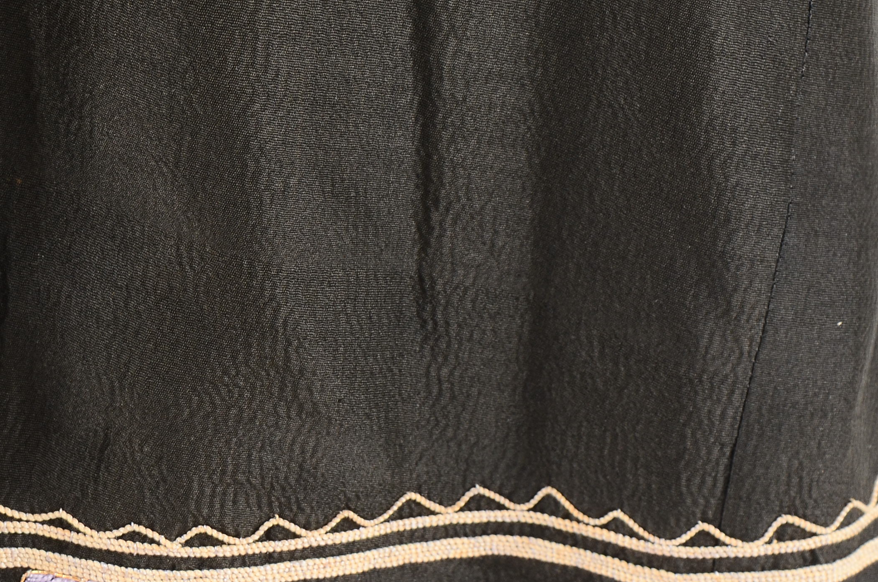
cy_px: 376
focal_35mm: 127
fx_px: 3091
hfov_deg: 16.1
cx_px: 224
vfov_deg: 10.7
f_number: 10
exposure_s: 1/40
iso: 320
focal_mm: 48
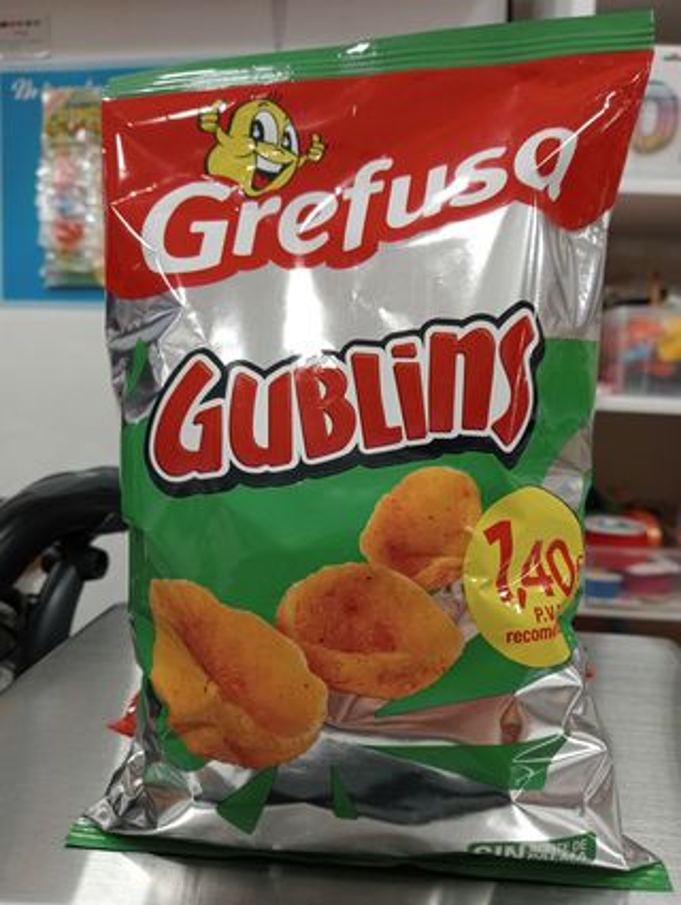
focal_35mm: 28
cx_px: 340
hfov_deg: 49.9
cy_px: 452
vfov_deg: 63.4
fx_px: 733
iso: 442
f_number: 1.8
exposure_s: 1/33.3
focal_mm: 4.04
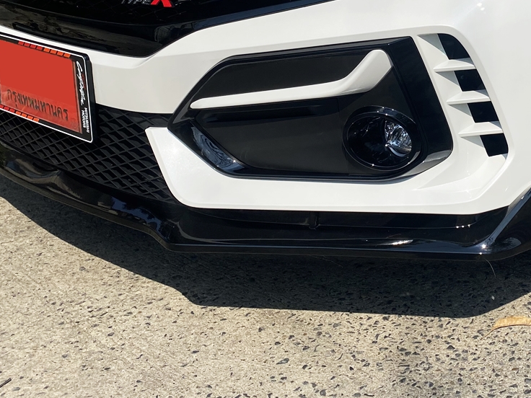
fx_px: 813
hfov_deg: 34.6
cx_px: 455
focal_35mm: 53
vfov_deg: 26.2
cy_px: 6
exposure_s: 1/4608
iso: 32
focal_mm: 4.25
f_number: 1.8
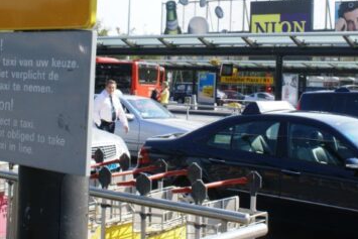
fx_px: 657
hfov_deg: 30.5
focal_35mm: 66
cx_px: 172
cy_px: 70
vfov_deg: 20.5
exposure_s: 1/125
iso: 100
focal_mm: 26
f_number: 9
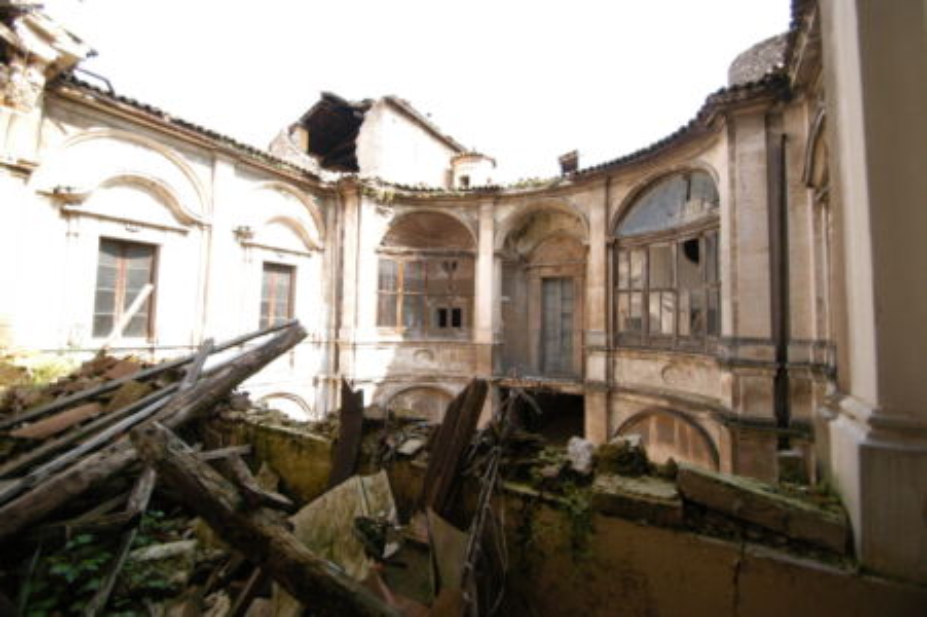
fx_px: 386
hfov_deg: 100.4
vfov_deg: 77.2
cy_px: 308
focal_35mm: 15
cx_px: 464
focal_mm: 10
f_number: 3.5
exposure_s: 1/1600
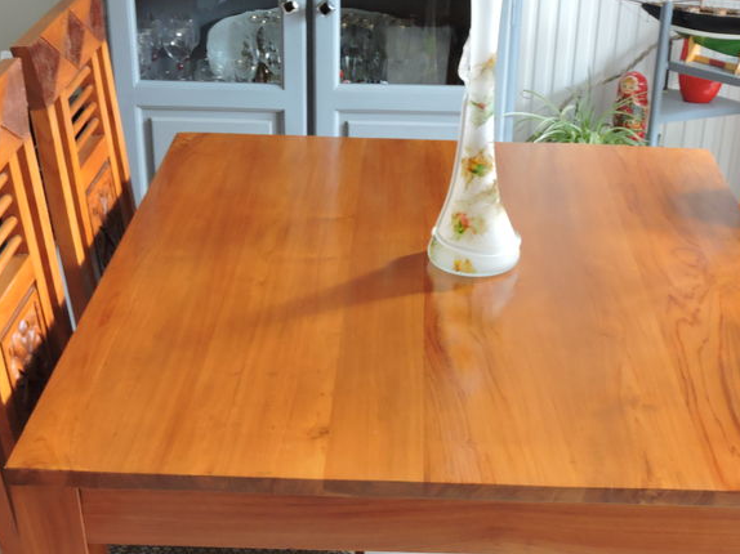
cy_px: 450
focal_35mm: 61
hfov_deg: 31.7
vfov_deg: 23.6
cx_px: 384
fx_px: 1303
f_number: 3.8
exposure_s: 1/15
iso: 400
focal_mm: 6.3
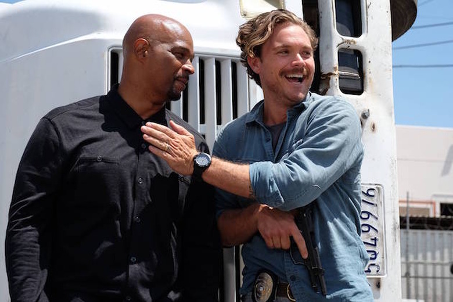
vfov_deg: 20.0
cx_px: 226
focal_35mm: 68
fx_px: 856
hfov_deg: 29.7
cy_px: 151
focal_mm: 45.5
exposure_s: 1/1250
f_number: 5
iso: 400
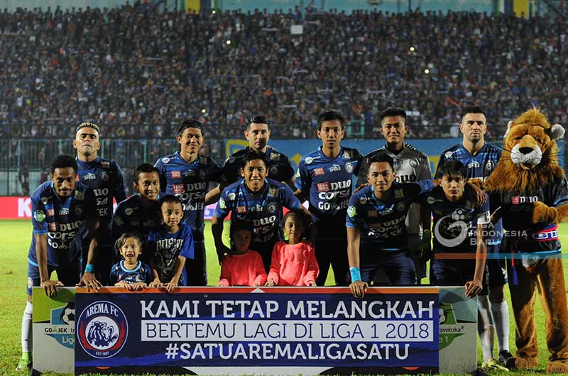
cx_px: 284
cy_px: 188
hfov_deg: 17.1
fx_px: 1890
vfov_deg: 11.4
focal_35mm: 120
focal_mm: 80
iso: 1000
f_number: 4
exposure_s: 1/80
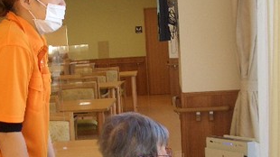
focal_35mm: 72
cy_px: 102
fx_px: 534
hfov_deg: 29.3
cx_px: 116
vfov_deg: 16.7
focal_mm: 6.8
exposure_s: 1/80
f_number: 2.8
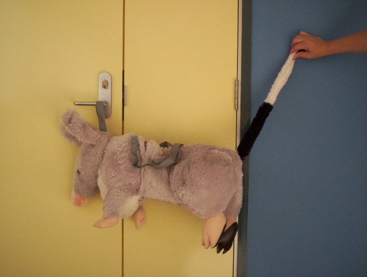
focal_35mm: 38
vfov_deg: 37.9
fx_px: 404
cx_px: 184
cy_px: 138
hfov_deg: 48.9
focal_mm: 4.99
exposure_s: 1/124
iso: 100
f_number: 4.5
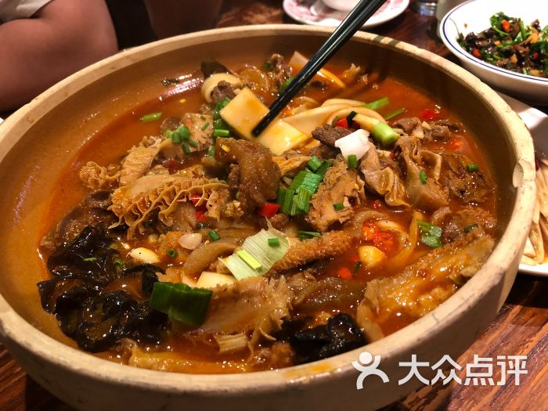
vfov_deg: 48.2
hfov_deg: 61.7
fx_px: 459
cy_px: 206
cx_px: 274
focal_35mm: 29
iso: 100
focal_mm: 3.99
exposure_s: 1/17
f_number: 1.8
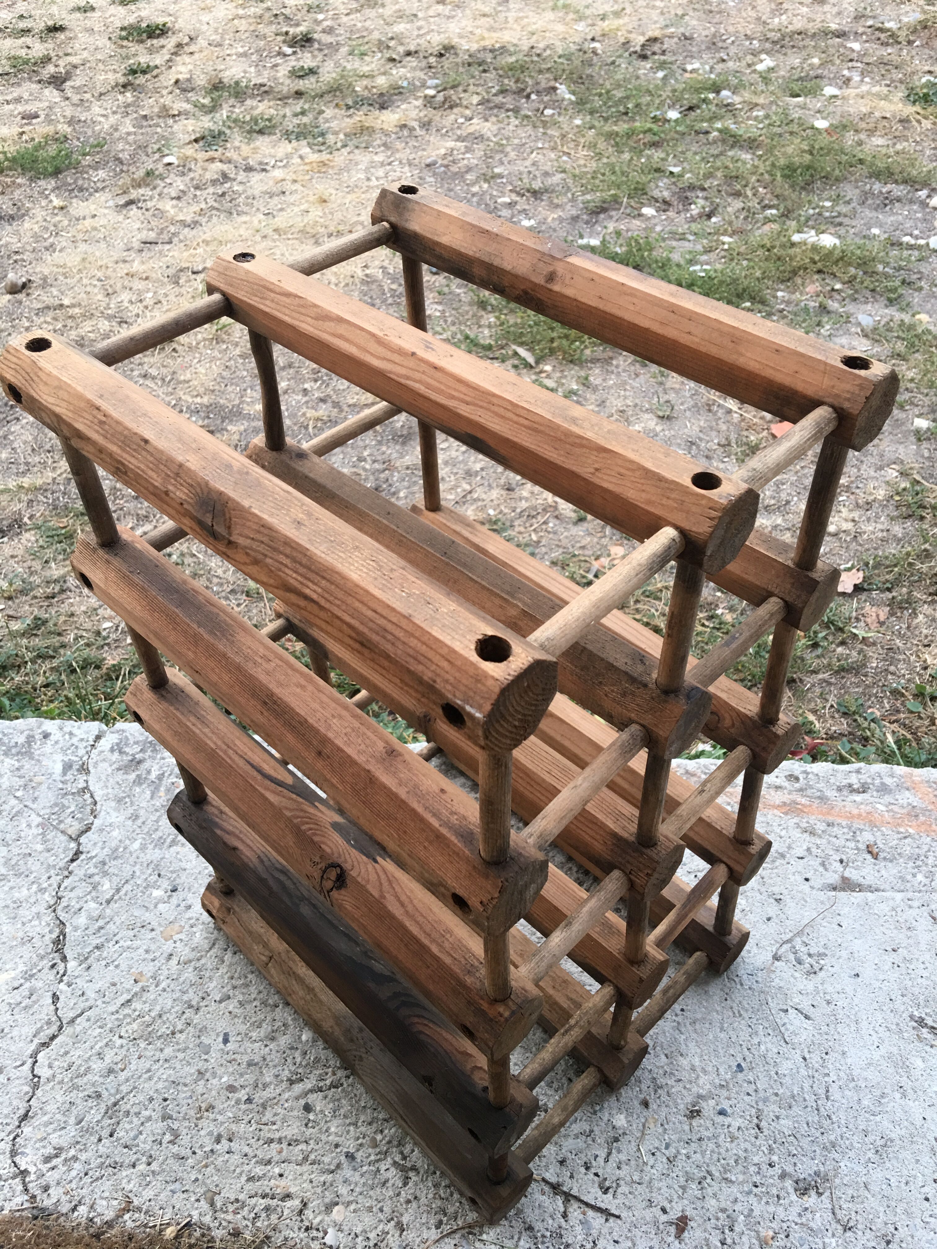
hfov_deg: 48.2
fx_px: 1047
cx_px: 468
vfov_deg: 61.7
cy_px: 624
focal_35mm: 29
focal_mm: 4.15
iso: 40
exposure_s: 1/33
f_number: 2.2
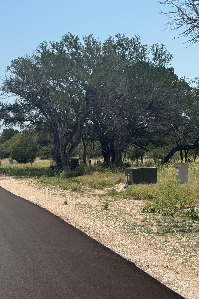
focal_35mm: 67
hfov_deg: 20.2
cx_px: 50
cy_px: 149
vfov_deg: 30.1
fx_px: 556
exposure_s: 1/6536
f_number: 1.78
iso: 64
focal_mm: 6.76
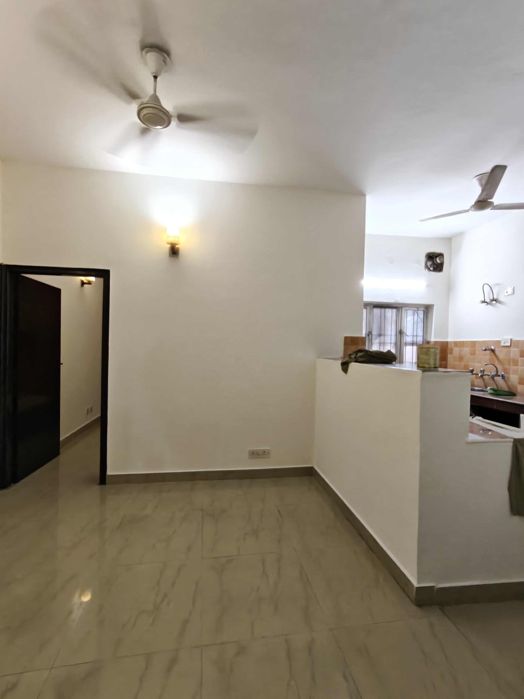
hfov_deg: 78.1
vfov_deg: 94.5
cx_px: 262
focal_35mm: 16
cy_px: 350
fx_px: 323
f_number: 2.2
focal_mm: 1.68
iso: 200
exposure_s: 1/50
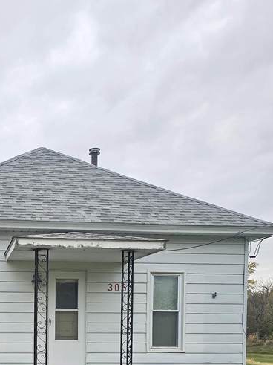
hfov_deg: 30.4
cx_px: 13
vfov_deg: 38.2
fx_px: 473
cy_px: 351
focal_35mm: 45
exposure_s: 1/221
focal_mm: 6.3
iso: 20
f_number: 1.7
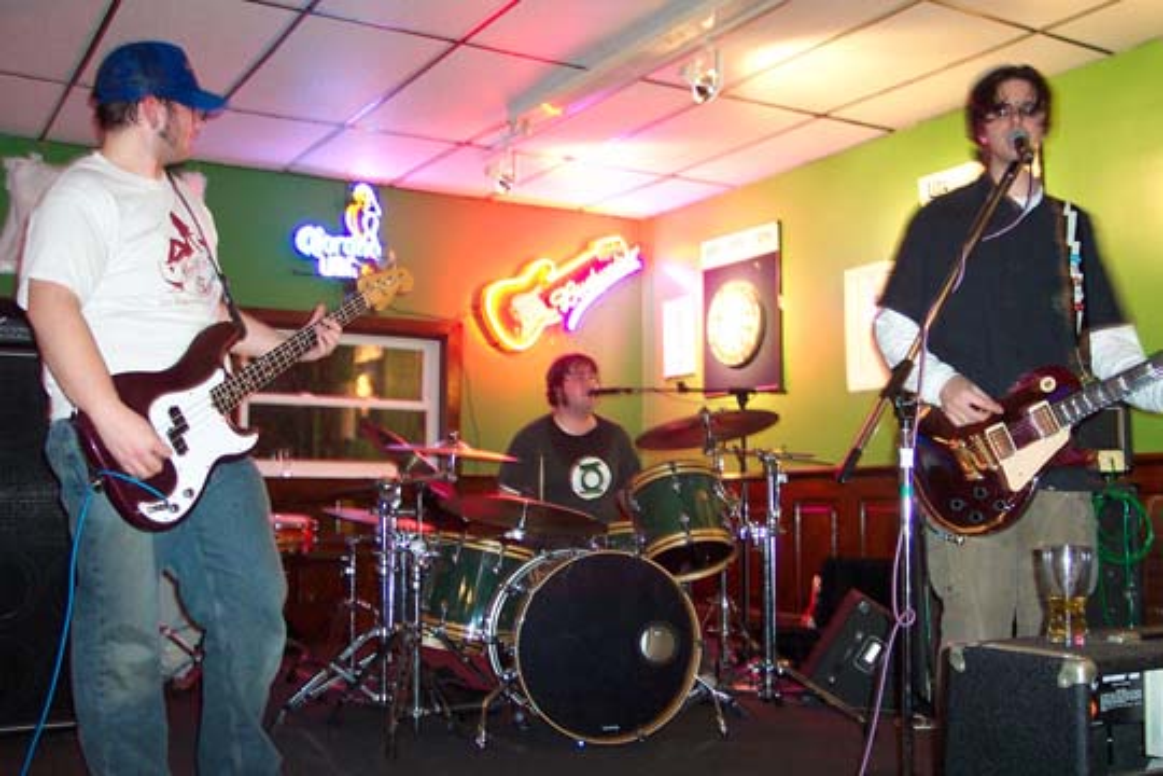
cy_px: 388
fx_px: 1228
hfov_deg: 50.7
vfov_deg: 35.1
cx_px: 582
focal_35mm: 38
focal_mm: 8
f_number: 2.8
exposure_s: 1/6
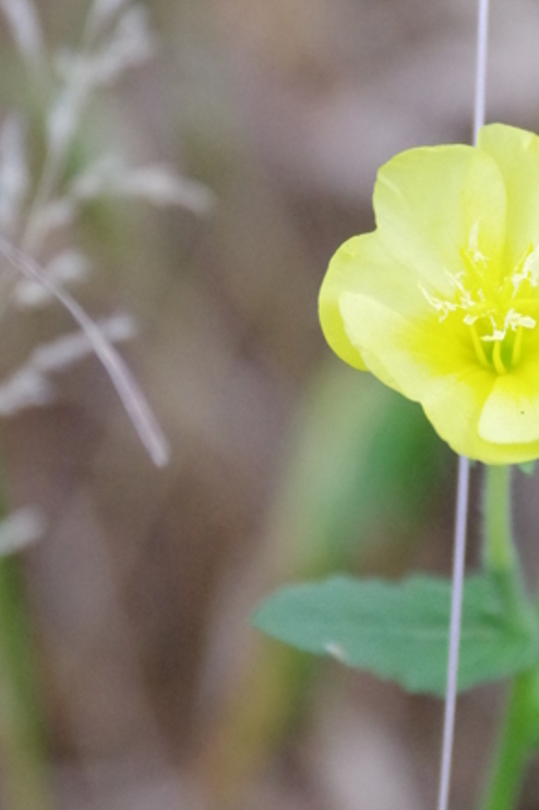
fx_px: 5511
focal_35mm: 245
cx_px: 487
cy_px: 327
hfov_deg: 5.6
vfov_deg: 8.4
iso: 3200
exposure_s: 1/60
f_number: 4
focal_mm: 70
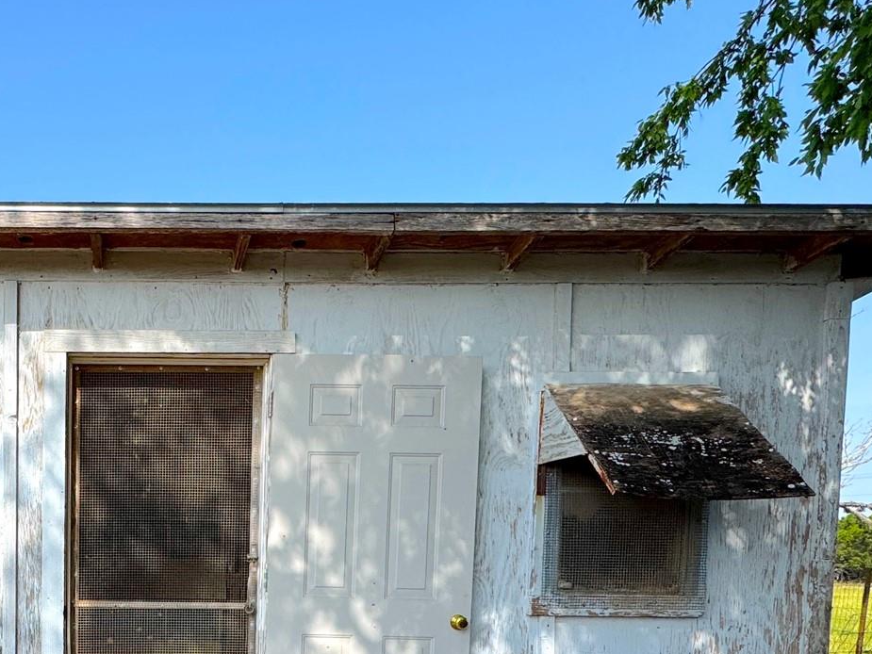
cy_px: 614
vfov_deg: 41.1
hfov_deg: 52.5
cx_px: 114
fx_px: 781
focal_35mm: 31
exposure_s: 1/2083
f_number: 2.2
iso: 50
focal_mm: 2.22
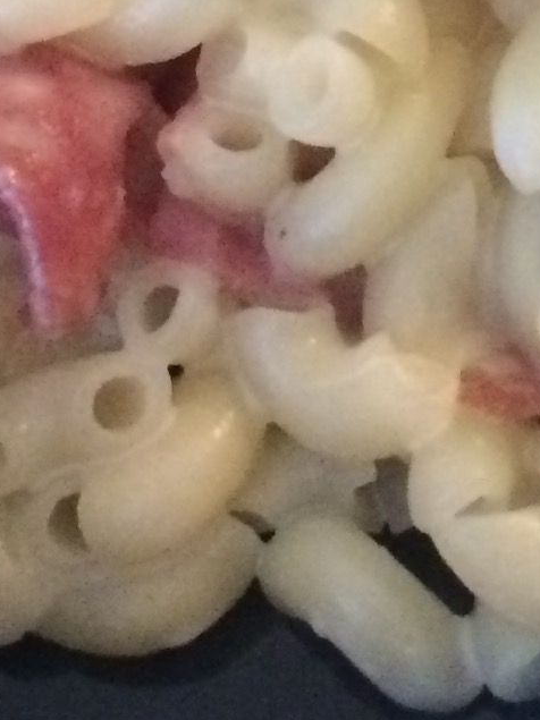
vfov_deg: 12.9
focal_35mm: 149
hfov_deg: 9.9
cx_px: 473
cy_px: -167
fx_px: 3100
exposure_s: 1/17
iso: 400
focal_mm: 4.15
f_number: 2.2
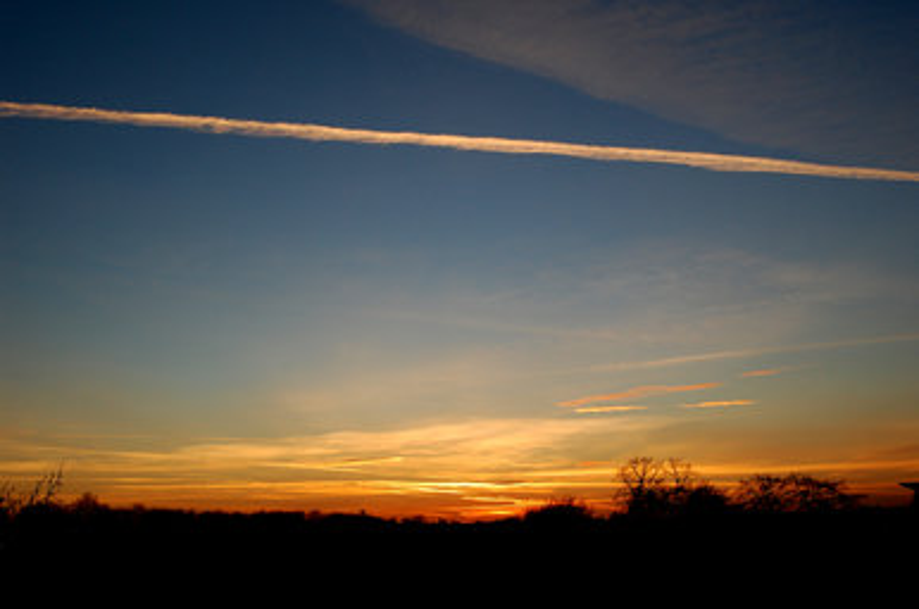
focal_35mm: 39
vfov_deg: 34.1
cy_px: 304
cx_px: 460
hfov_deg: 49.6
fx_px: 994
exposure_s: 1/250
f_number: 10
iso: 400
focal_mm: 26
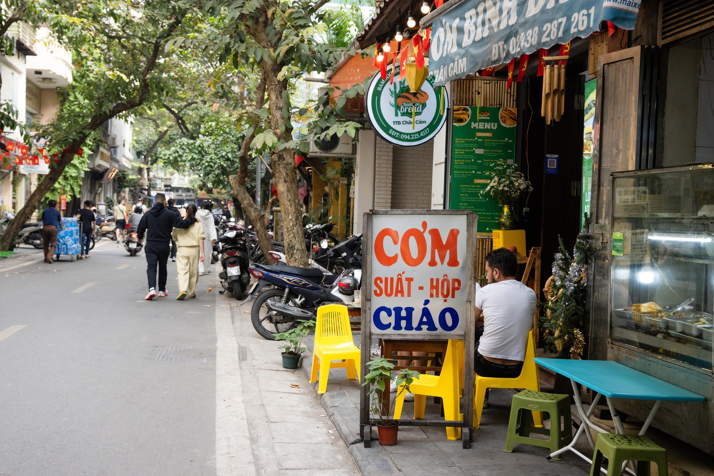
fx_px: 833
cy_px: 238
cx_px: 357
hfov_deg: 46.4
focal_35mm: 42
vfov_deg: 31.9
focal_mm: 42
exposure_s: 1/250
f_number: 5
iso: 400
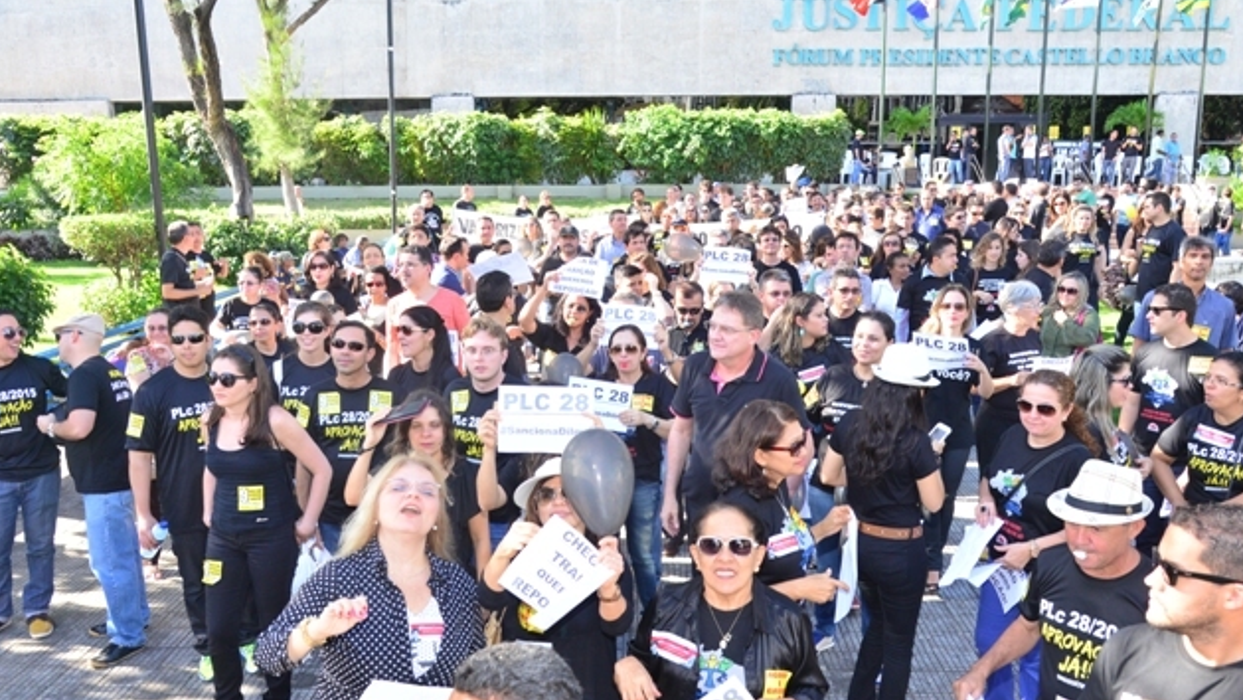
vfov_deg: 36.7
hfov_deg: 61.0
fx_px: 1055
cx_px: 624
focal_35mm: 32
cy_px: 367
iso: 1600
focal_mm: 30
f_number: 6.3
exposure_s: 1/250
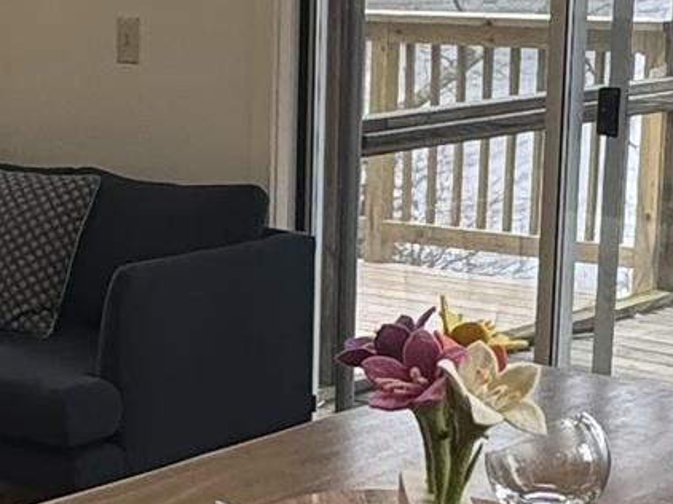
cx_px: -27
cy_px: 305
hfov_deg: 18.7
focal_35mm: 102
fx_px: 1982
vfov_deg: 14.5
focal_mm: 2.22
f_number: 2.2
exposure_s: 1/149
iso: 40
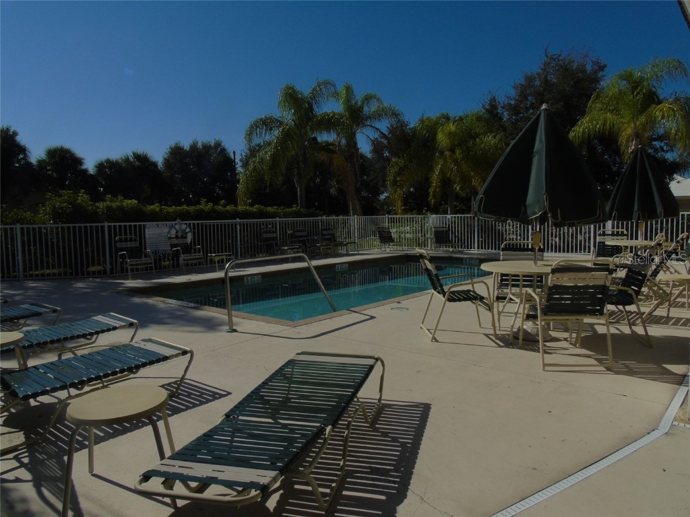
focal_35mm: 25
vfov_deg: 54.9
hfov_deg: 69.4
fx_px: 498
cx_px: 345
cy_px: 258
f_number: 3.4
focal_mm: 4.4
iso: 80
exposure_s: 1/1000
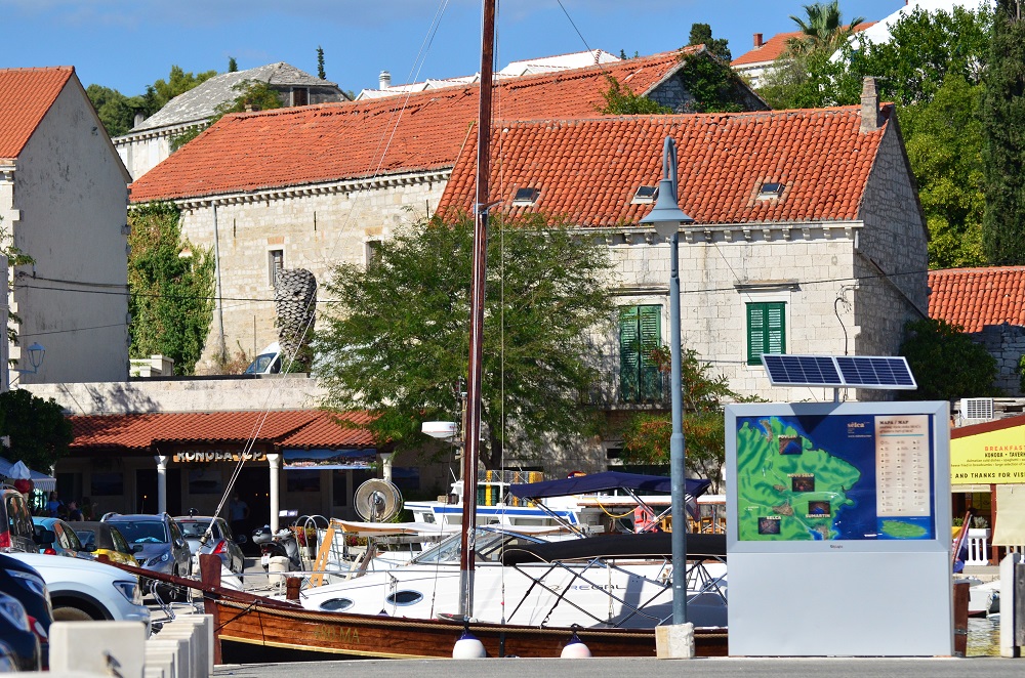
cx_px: 512
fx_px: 4347
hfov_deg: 13.4
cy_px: 339
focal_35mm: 153
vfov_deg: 8.9
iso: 900
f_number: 5.6
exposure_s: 1/8000
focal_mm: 102
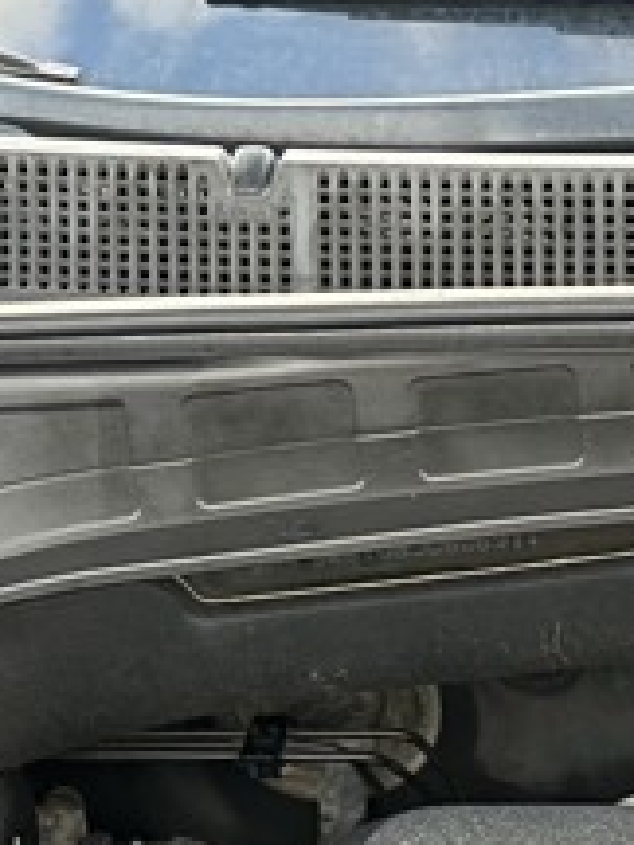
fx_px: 3468
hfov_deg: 10.0
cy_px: 904
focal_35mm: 142
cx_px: 1037
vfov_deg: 13.6
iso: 125
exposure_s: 1/151
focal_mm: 6.86
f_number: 1.78
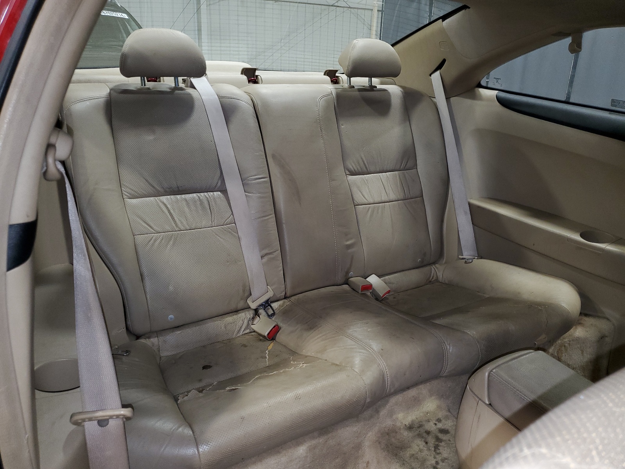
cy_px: 234
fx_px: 469
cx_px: 312
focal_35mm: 26
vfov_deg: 53.1
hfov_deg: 67.3
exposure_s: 1/30
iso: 99
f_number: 1.5
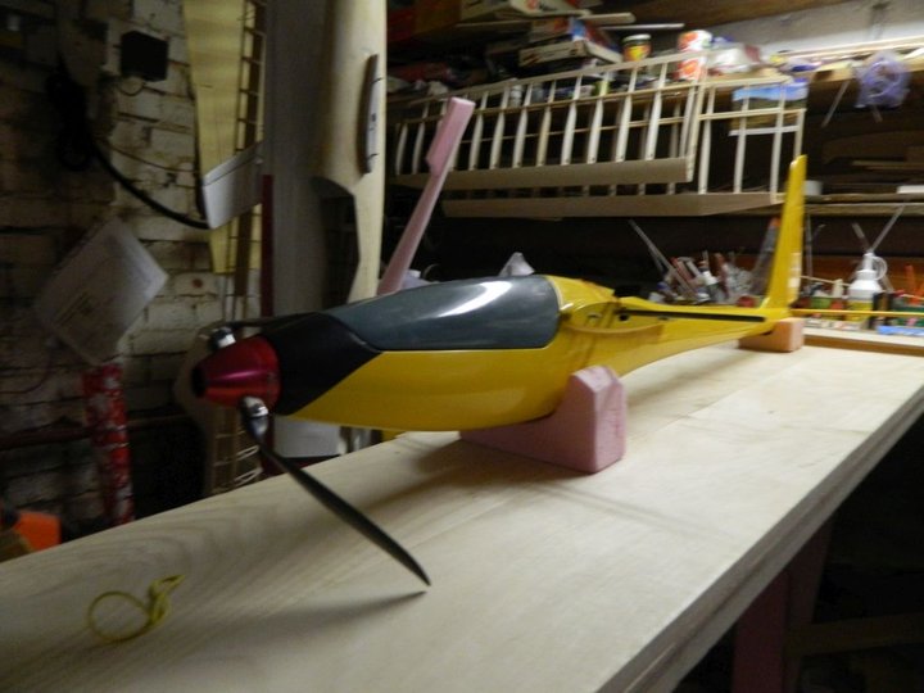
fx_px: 667
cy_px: 346
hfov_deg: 69.4
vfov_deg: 54.9
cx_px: 462
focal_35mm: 25
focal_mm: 4.5
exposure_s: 1/60
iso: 400
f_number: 3.1
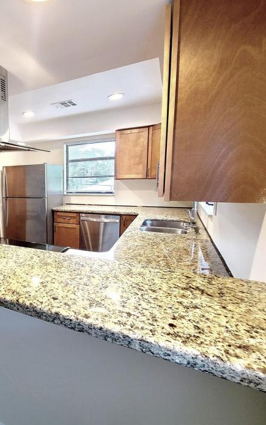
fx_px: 220
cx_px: 18
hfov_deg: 53.1
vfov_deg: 88.0
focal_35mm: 19
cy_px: 207
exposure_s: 1/60.2
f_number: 2.2
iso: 200
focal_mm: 2.2
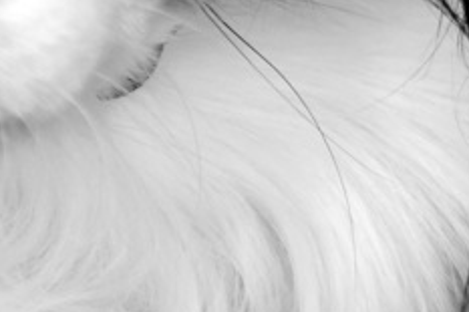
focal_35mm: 658
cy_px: -72
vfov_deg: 2.1
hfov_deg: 3.1
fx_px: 8566
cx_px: 853
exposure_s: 1/500
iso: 400
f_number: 6.3
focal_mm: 100
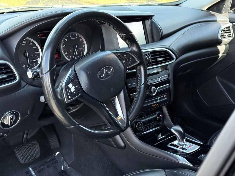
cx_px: 118
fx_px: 326
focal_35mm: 48
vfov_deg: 30.3
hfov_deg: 39.7
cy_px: 88
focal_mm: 6.76
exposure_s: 1/236
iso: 200
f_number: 1.78
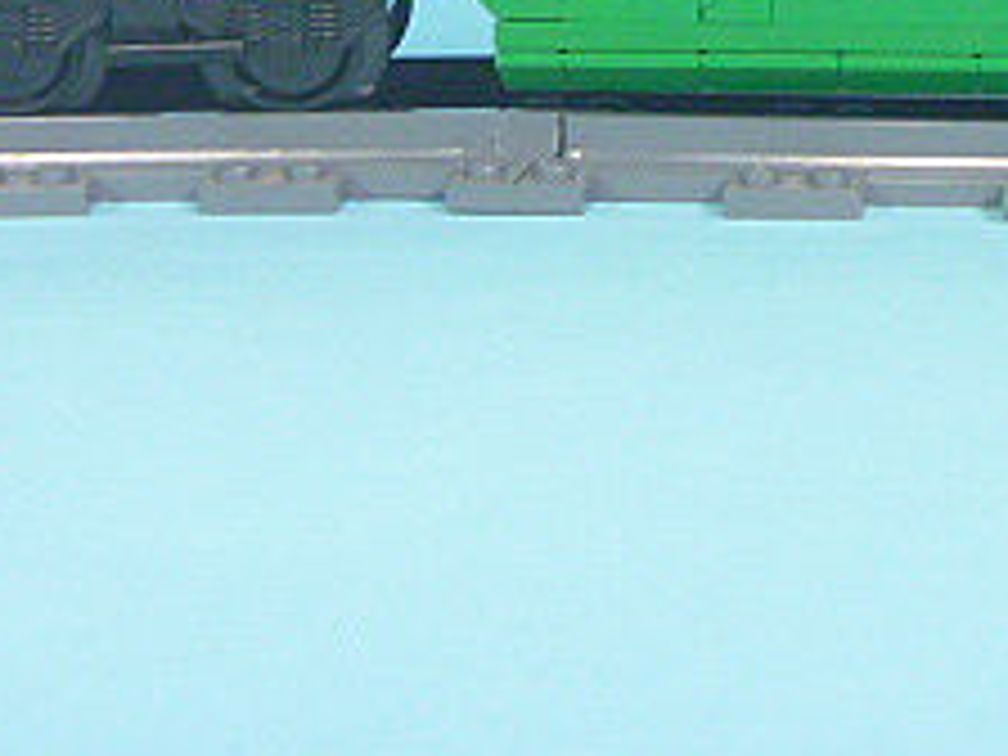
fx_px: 2912
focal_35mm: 100
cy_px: -248
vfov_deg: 14.2
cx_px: 1053
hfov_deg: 19.0
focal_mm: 6.3
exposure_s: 1/15
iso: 400
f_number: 3.5
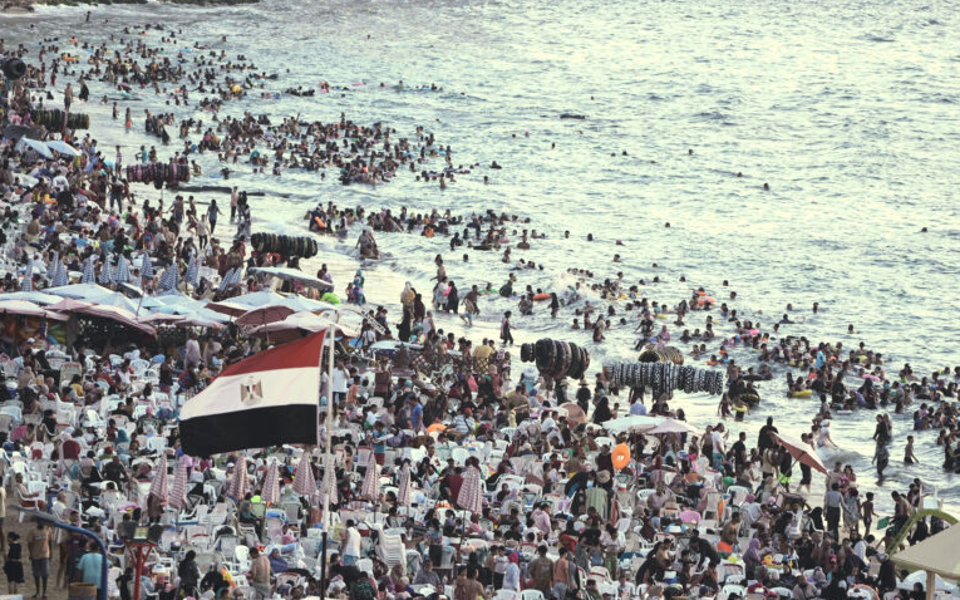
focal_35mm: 304
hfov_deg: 6.9
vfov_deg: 4.3
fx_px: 7953
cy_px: 315
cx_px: 479
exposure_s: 1/160
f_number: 5.6
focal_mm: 297
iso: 500
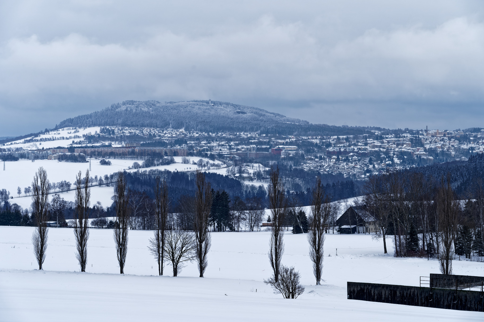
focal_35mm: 100
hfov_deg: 20.4
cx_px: 242
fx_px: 1344
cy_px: 161
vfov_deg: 13.7
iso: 200
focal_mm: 100
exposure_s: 1/13
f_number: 14
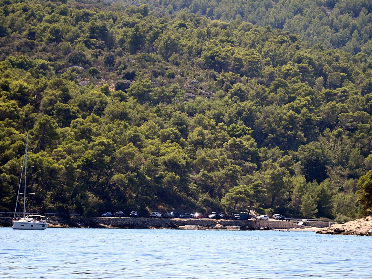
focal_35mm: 293
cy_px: 140
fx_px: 3149
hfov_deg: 6.8
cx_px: 209
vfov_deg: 5.1
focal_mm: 270
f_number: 5.6
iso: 320
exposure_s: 1/1000
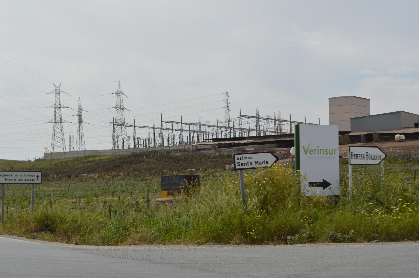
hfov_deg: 24.6
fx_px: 959
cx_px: 210
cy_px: 139
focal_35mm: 82
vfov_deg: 16.5
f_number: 9
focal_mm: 55
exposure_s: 1/320
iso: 100
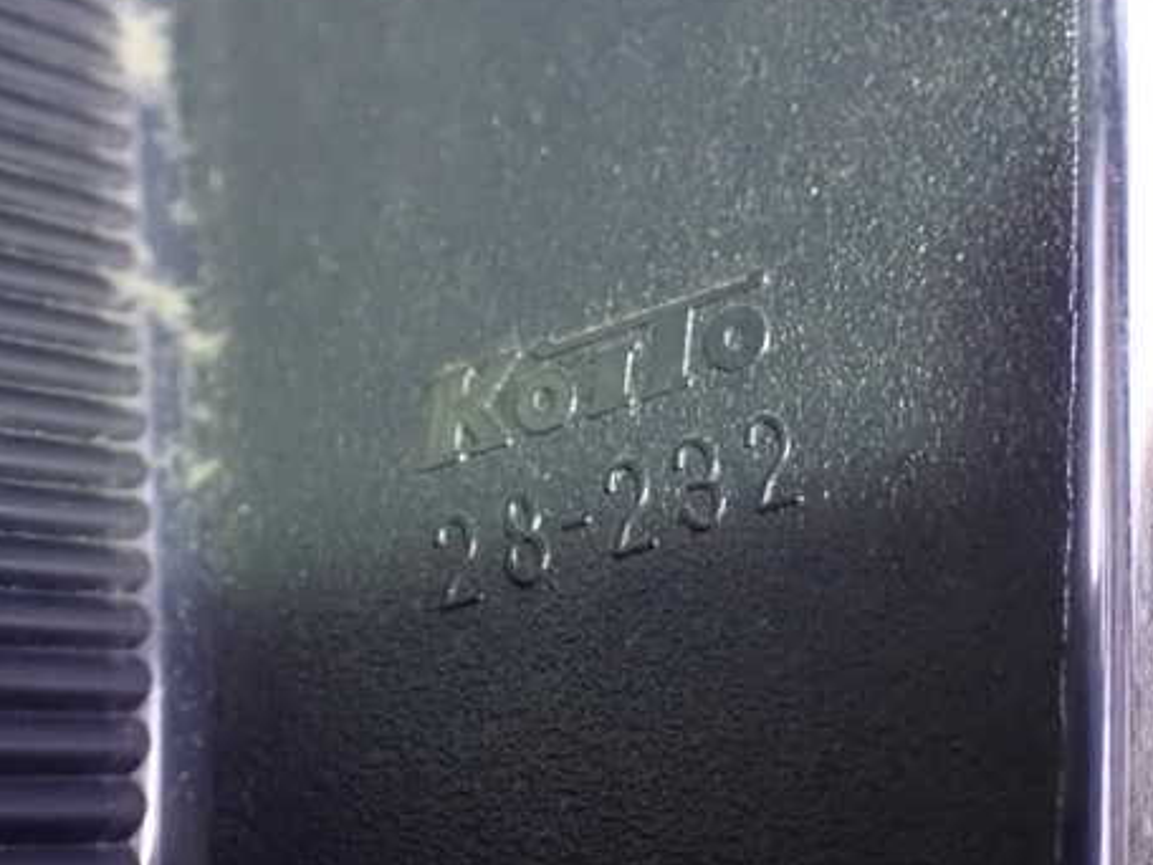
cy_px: 430
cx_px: 713
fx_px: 2365
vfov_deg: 20.7
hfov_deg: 27.3
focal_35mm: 71
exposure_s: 1/25
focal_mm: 9.65
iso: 1600
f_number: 3.3
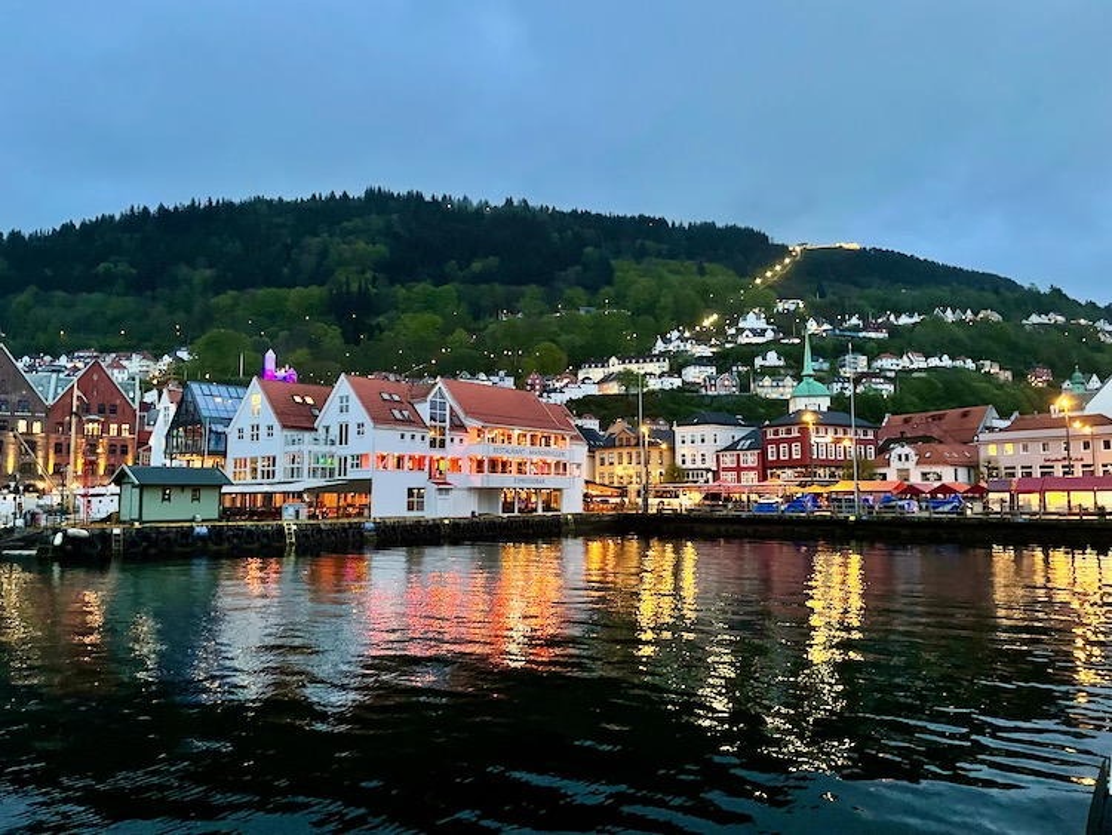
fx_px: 835
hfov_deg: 67.3
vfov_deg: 53.1
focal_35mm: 26
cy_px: 418
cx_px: 556
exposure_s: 1/33
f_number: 1.6
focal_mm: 4.2
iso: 500
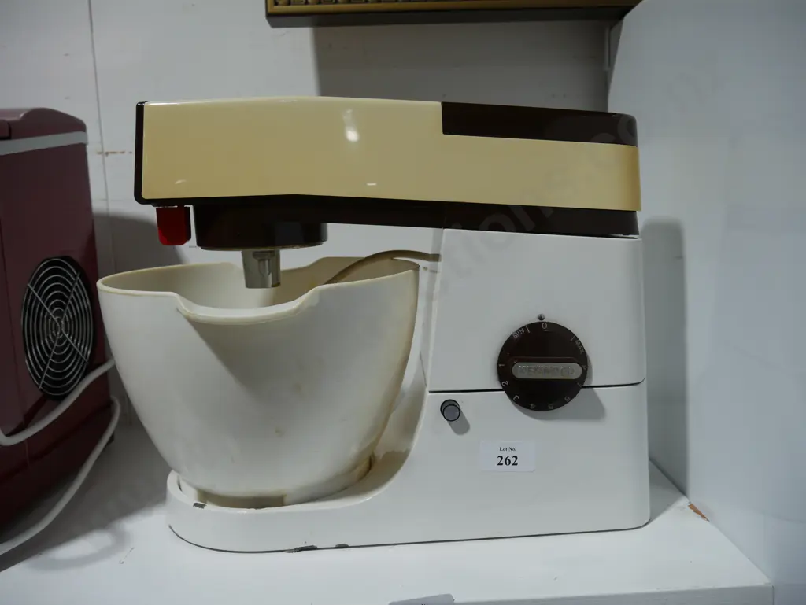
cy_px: 302
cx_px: 403
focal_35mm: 28
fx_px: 652
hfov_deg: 63.4
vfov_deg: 49.8
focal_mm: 14
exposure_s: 1/160
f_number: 4
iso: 200
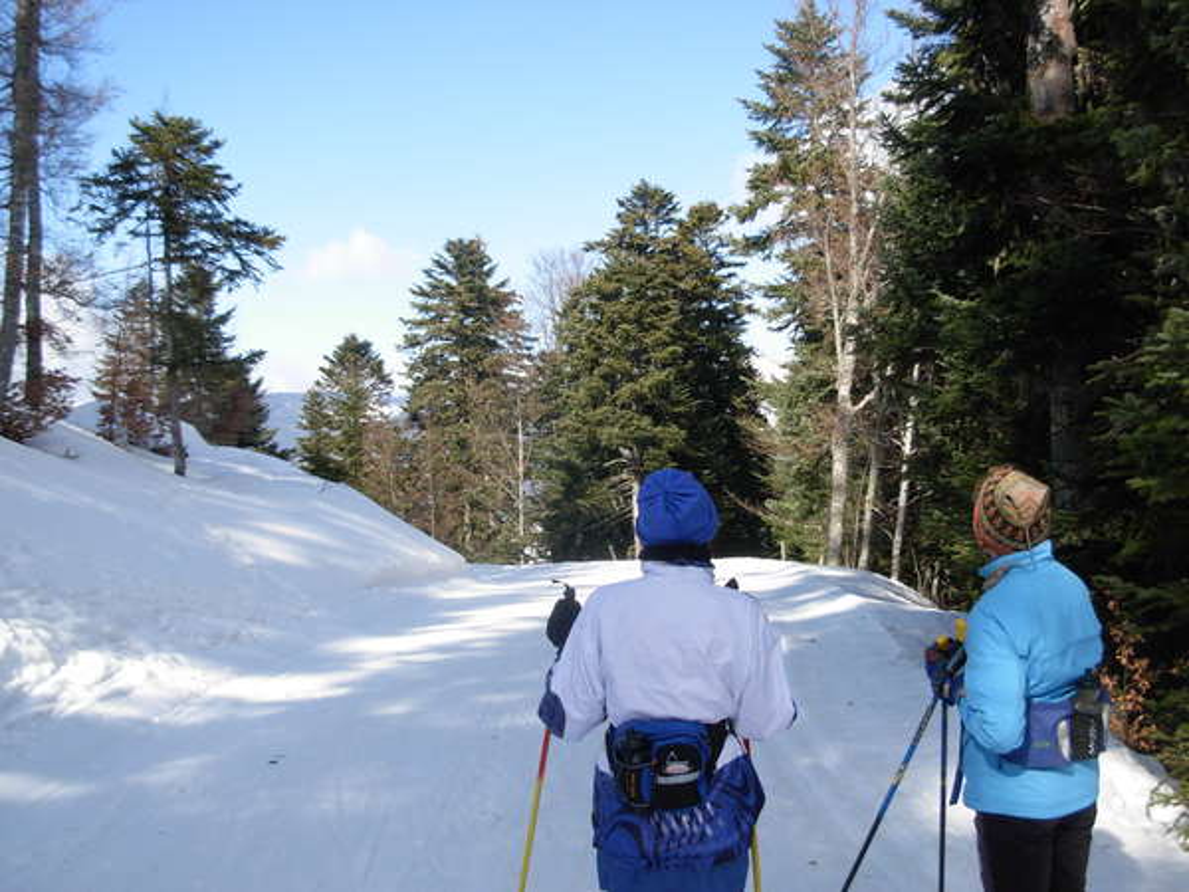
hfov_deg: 49.0
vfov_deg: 37.7
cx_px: 594
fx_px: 1305
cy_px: 446
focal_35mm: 38
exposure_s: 1/745
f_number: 2.9
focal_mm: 6.3
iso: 79
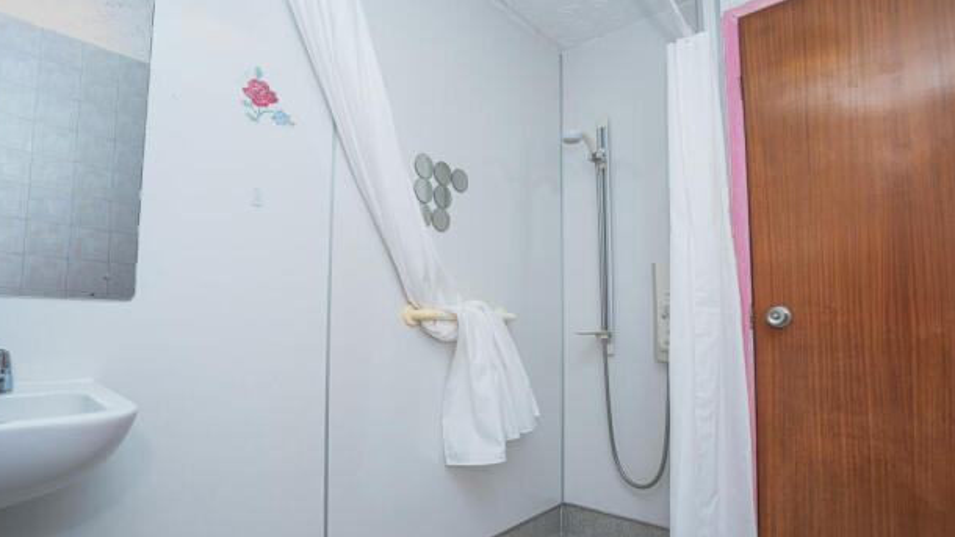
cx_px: 494
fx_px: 456
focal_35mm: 18
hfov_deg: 92.6
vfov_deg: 60.8
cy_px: 305
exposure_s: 1/60
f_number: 9
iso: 250
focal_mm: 16
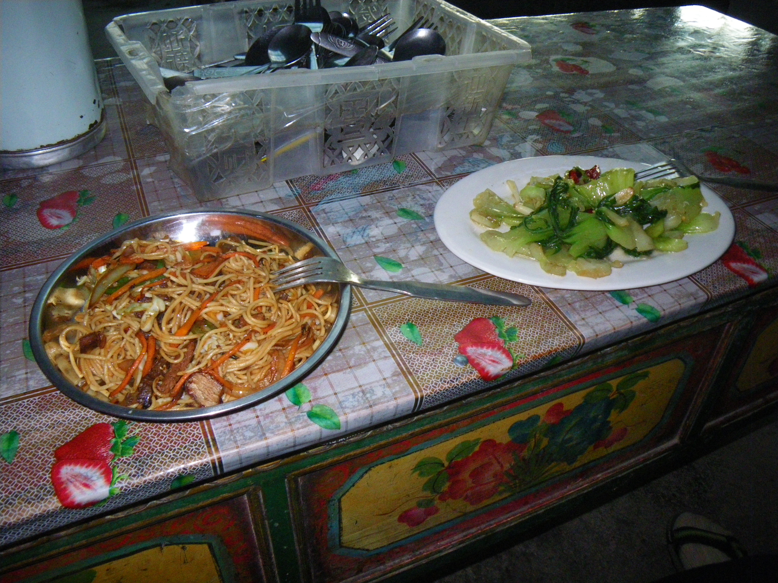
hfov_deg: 63.4
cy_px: 292
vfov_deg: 49.7
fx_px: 629
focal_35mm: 28
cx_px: 389
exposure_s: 1/50
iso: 400
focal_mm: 5
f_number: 3.5
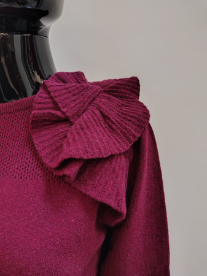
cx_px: 104
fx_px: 200
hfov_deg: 54.8
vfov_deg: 69.4
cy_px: 138
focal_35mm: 25
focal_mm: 4.71
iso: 671
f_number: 1.7
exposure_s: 1/50.1
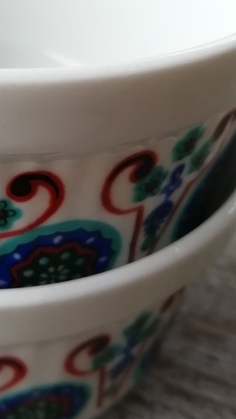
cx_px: -28
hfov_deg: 17.1
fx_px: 756
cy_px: 133
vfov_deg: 30.7
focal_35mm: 68
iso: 50
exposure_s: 1/154
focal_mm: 3.21
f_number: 2.2
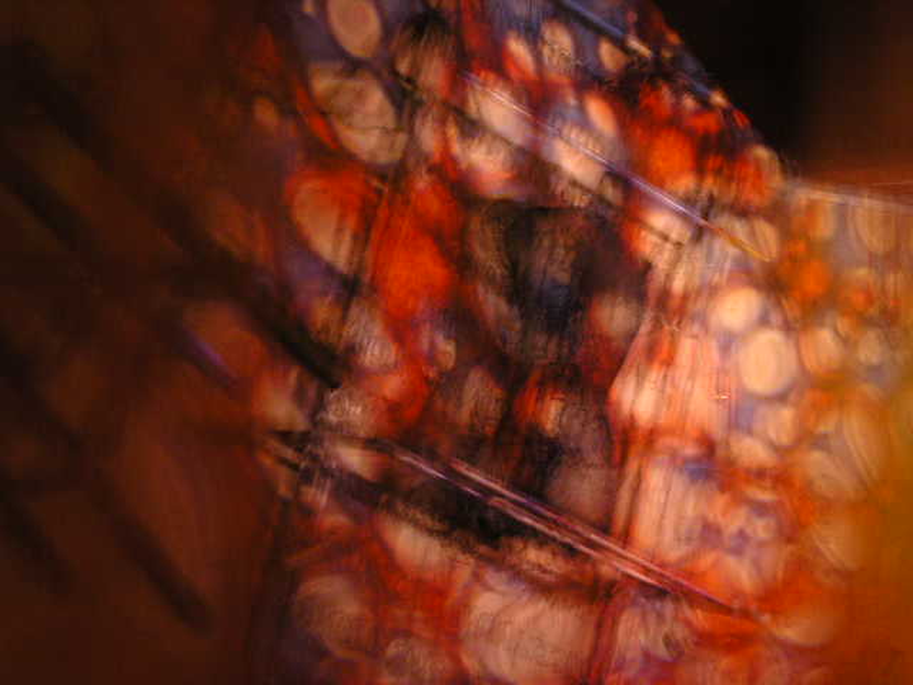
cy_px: 342
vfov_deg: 14.0
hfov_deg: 18.5
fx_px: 2796
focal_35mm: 106
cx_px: 456
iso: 200
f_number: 4.5
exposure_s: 1
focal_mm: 21.8
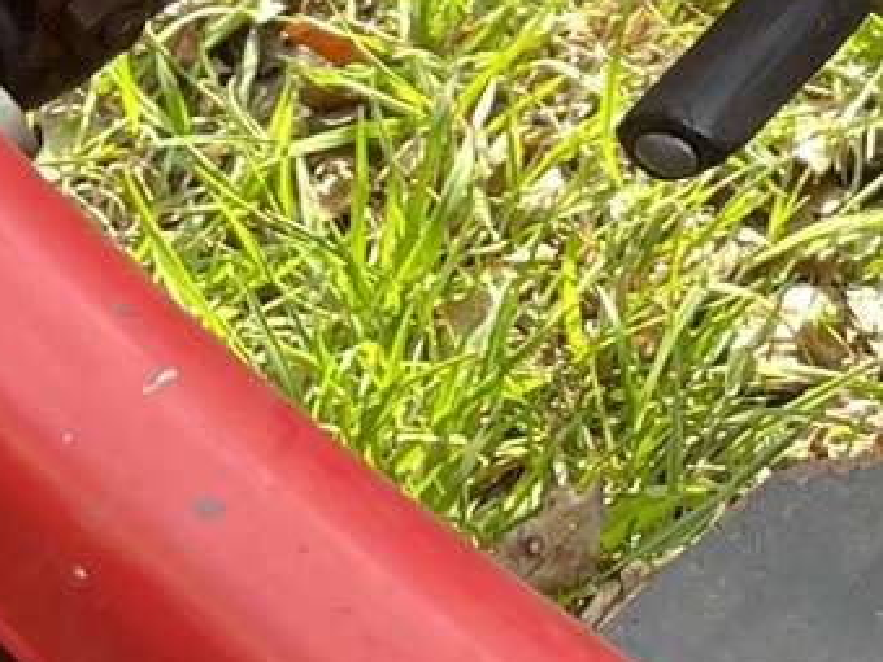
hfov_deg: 12.4
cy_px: -1031
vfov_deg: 8.7
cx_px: 1202
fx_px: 3903
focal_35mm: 153
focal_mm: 4.2
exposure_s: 1/121
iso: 64
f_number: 1.6
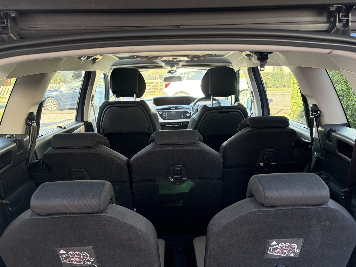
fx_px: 267
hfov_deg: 67.3
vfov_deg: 53.1
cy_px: 134
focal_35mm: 26
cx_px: 178
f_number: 1.6
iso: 125
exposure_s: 1/60
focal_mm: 5.96
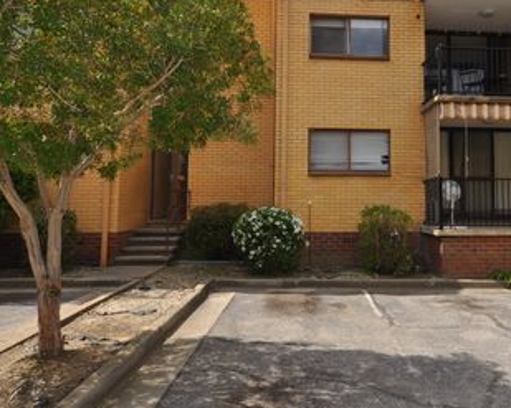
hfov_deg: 57.3
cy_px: 163
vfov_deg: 48.2
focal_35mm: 30
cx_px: 346
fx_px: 454
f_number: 14
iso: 200
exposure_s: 1/200
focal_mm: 14
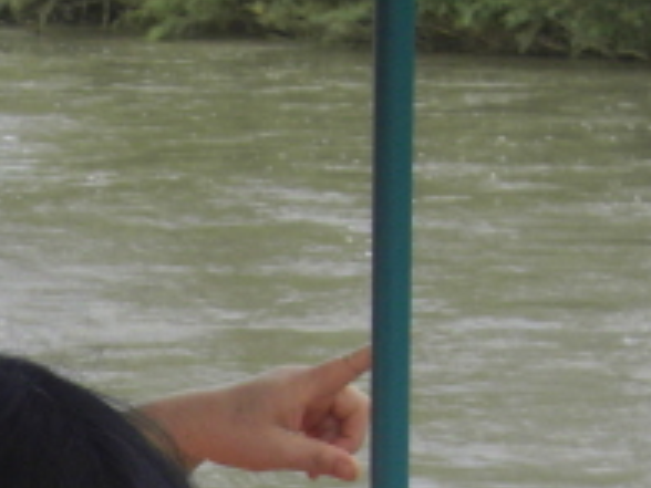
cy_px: 998
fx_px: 3460
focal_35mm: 184
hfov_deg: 10.7
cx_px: 30
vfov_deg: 7.7
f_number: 3.7
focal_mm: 7.1
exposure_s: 1/250
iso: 80
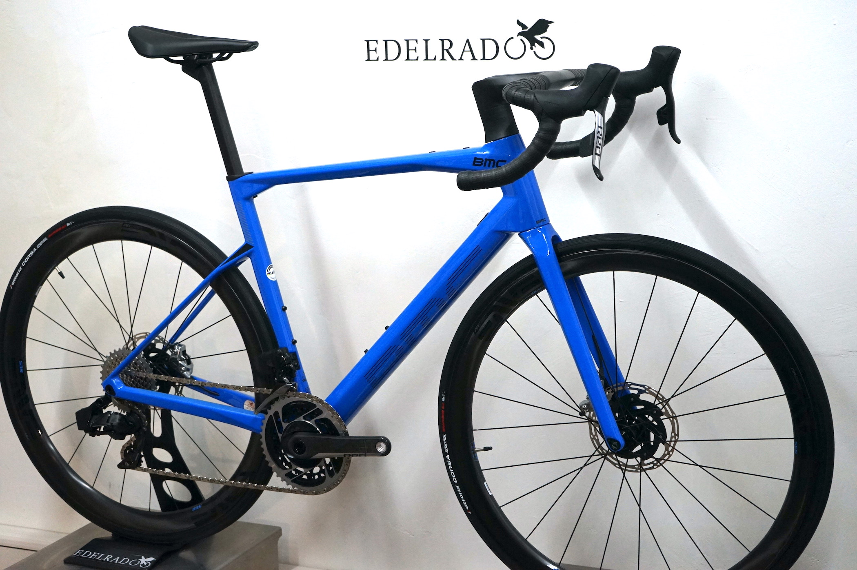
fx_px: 1498
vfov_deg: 21.5
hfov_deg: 31.9
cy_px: 285
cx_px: 428
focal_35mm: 63
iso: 2500
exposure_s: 1/160
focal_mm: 63
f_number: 5.6
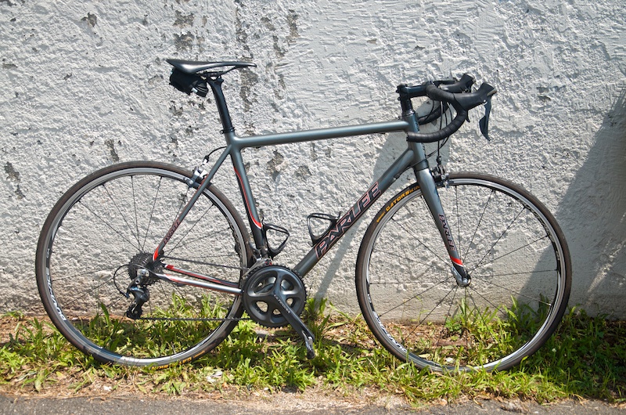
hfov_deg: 33.5
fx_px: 1041
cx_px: 313
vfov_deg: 22.5
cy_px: 208
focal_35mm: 60
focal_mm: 40
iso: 2000
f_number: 4.5
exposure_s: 1/4000
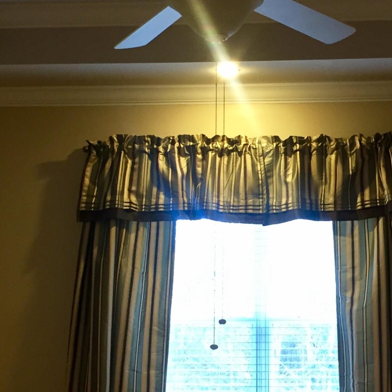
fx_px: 910
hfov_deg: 24.2
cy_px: 251
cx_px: 266
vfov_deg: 24.2
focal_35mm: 71
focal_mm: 4.15
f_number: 2.2
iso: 100
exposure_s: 1/30
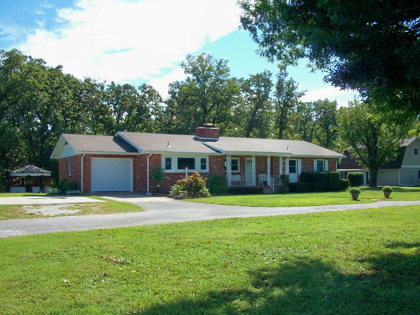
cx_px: 210
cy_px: 158
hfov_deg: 54.0
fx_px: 413
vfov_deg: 41.8
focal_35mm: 34
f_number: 5.5
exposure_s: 1/260
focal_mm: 5.7
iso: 80
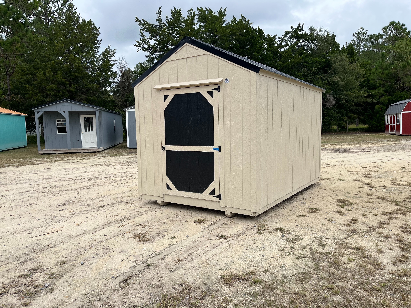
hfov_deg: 67.3
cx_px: 206
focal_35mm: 26
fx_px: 309
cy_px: 154
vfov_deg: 53.1
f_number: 1.6
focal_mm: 5.1
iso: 50
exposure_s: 1/1517
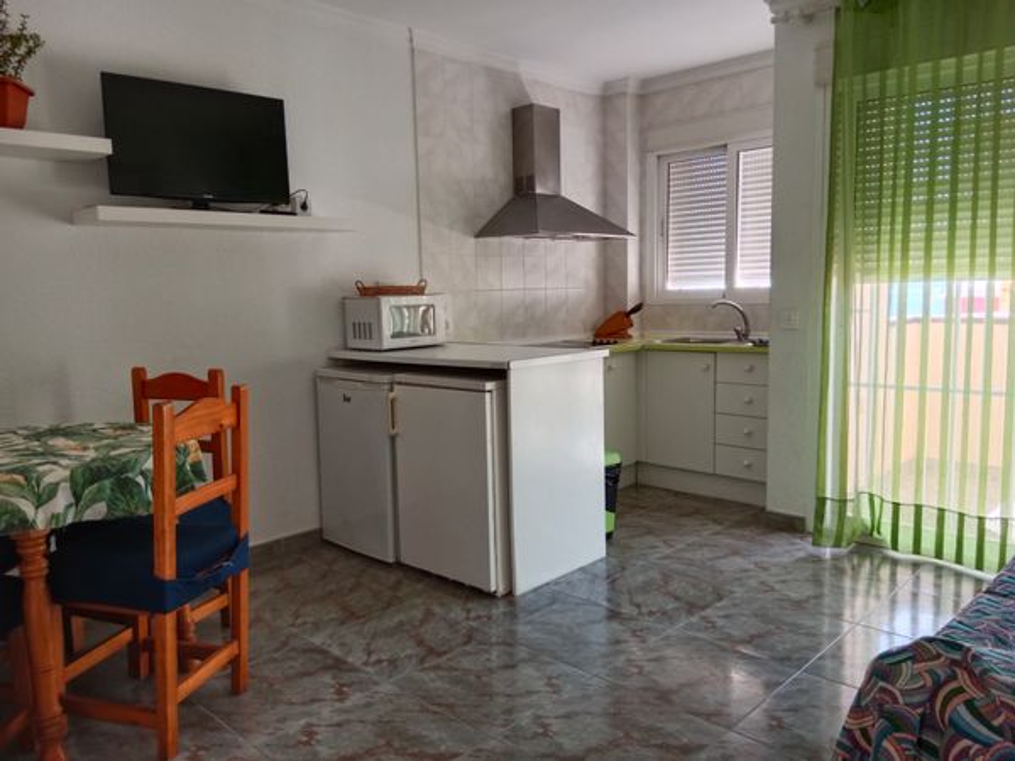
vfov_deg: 53.1
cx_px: 508
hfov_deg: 67.3
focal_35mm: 26
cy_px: 380
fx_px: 762
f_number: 1.8
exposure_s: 1/50
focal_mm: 3.96
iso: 538
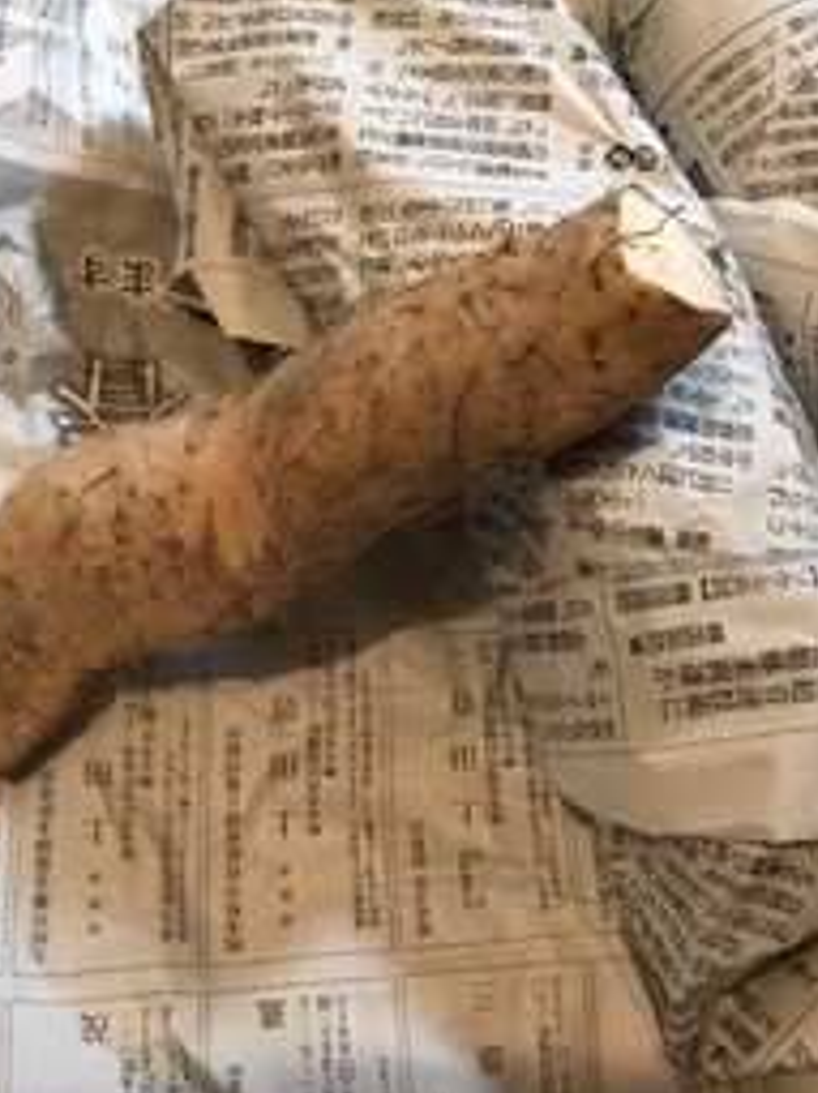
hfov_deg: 32.7
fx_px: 1387
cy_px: 566
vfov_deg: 43.0
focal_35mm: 44
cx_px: 518
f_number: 1.8
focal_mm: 3.99
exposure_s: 1/15
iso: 100
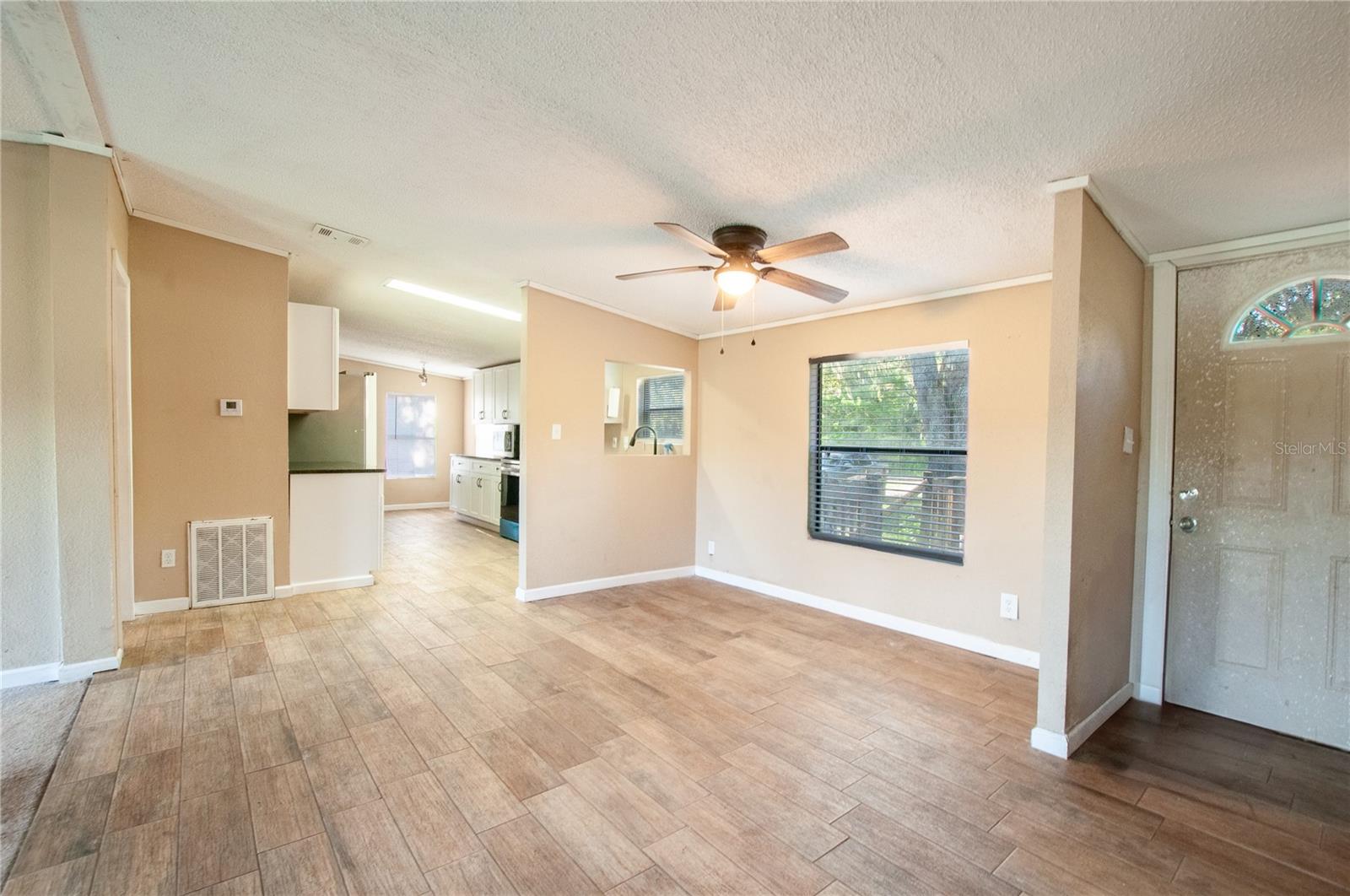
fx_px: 562
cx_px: 675
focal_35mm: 15
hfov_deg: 100.5
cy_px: 448
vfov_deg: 77.2
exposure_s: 1/125
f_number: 10
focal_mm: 10
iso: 400
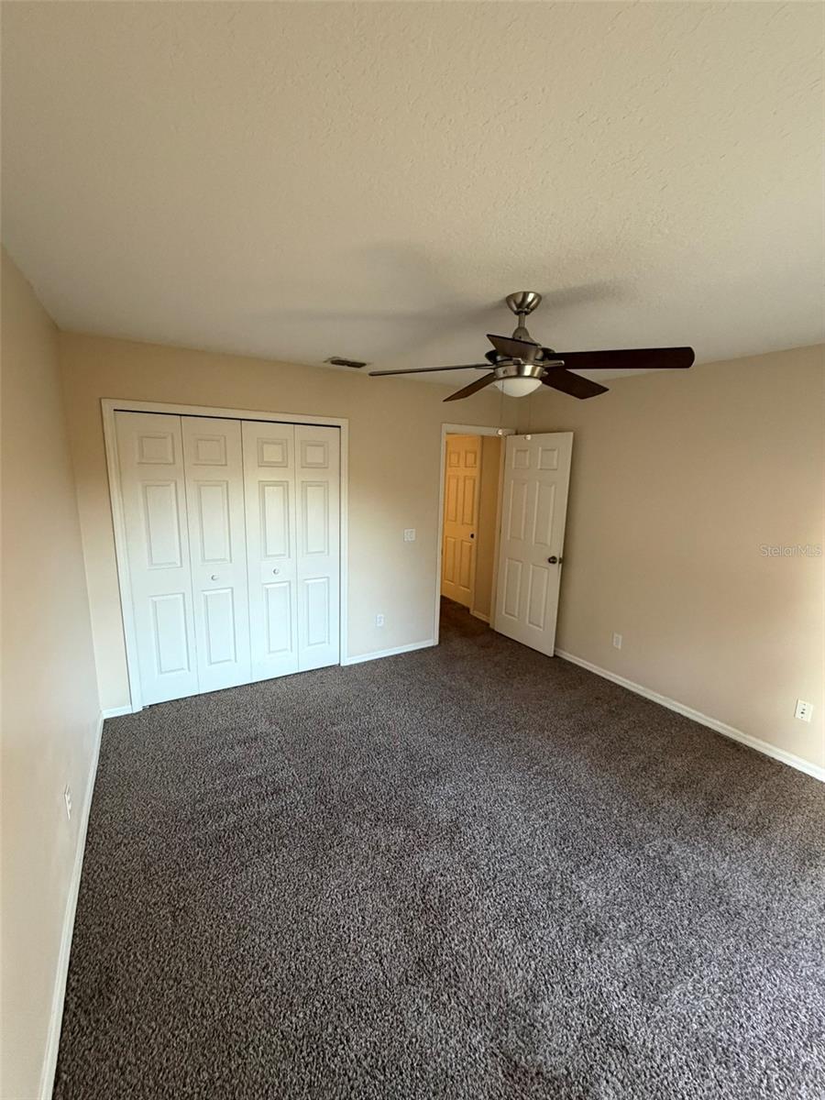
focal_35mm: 14
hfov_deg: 85.7
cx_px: 412
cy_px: 550
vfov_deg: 102.1
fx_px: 445
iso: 500
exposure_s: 1/60
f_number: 2.2
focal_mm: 2.22
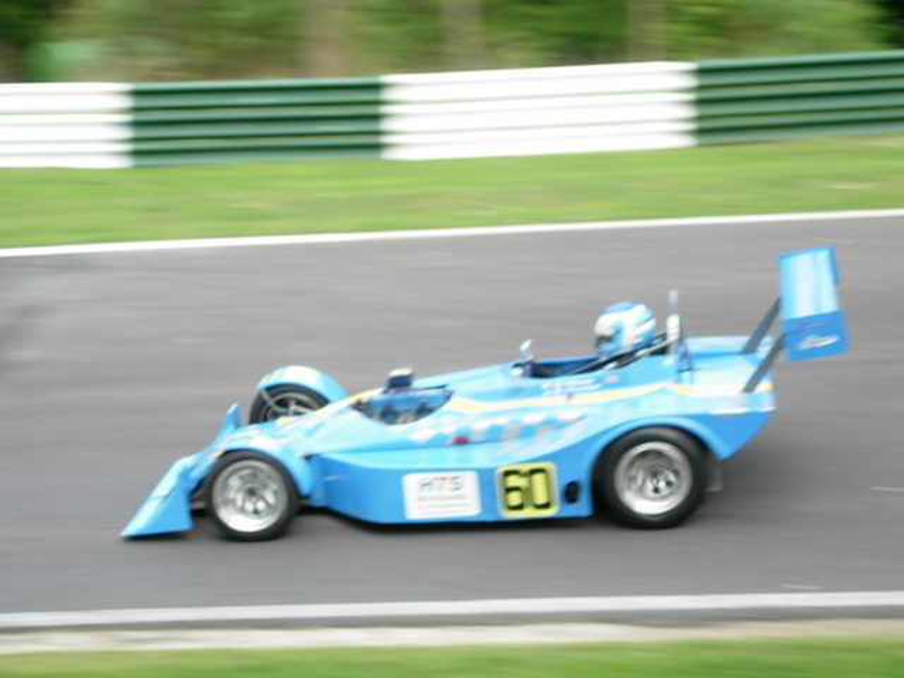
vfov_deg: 13.1
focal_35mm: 113
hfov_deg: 17.4
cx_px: 452
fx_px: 2951
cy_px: 339
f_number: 4.9
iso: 64
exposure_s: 1/102
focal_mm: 23.4
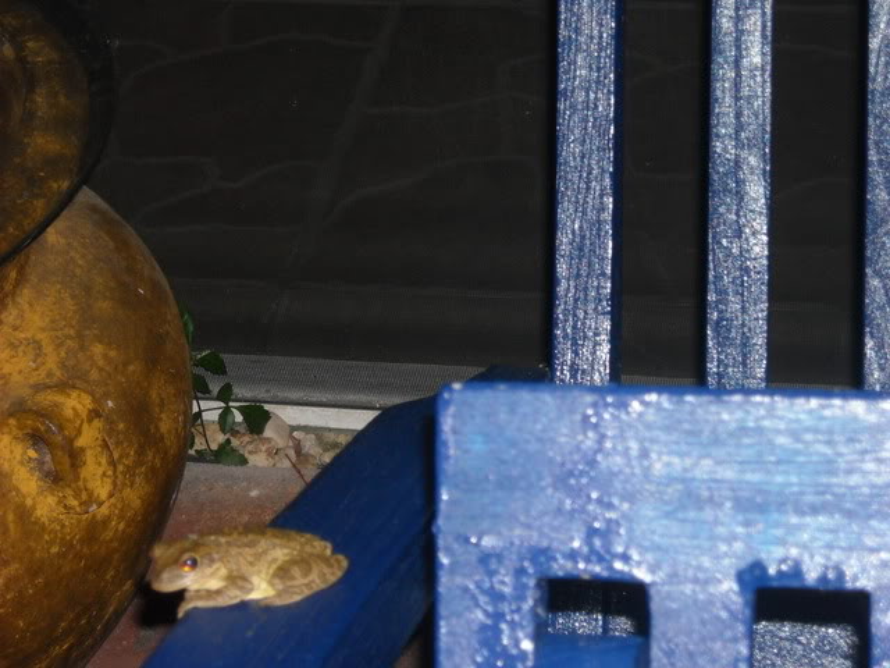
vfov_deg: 14.1
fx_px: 2700
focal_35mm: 105
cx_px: 445
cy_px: 334
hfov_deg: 18.7
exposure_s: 1/125
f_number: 4.7
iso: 200
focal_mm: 17.1
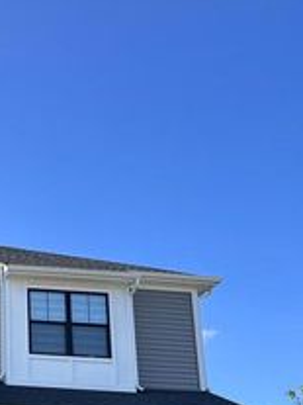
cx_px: -111
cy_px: 361
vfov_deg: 31.7
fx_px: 678
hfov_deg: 22.1
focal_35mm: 58
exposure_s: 1/1812
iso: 80
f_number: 1.78
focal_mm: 6.86
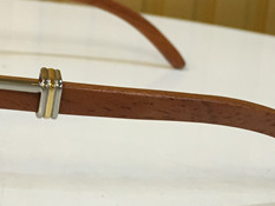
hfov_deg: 21.7
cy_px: 31
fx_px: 692
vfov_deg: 16.8
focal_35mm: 87
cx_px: 5
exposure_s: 1/33
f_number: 2.2
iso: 125
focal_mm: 4.15
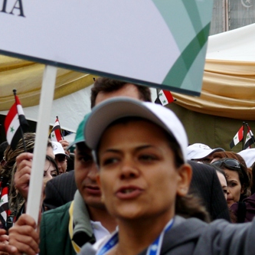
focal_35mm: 315
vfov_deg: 5.6
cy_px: 128
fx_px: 2625
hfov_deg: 5.6
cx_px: 90
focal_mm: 39.3
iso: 100
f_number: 4
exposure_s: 1/200
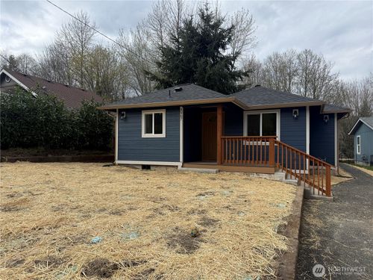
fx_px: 259
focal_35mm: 24
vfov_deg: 56.8
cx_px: 186
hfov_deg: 71.6
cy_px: 140
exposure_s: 1/4673
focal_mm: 6.76
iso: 80
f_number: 1.78
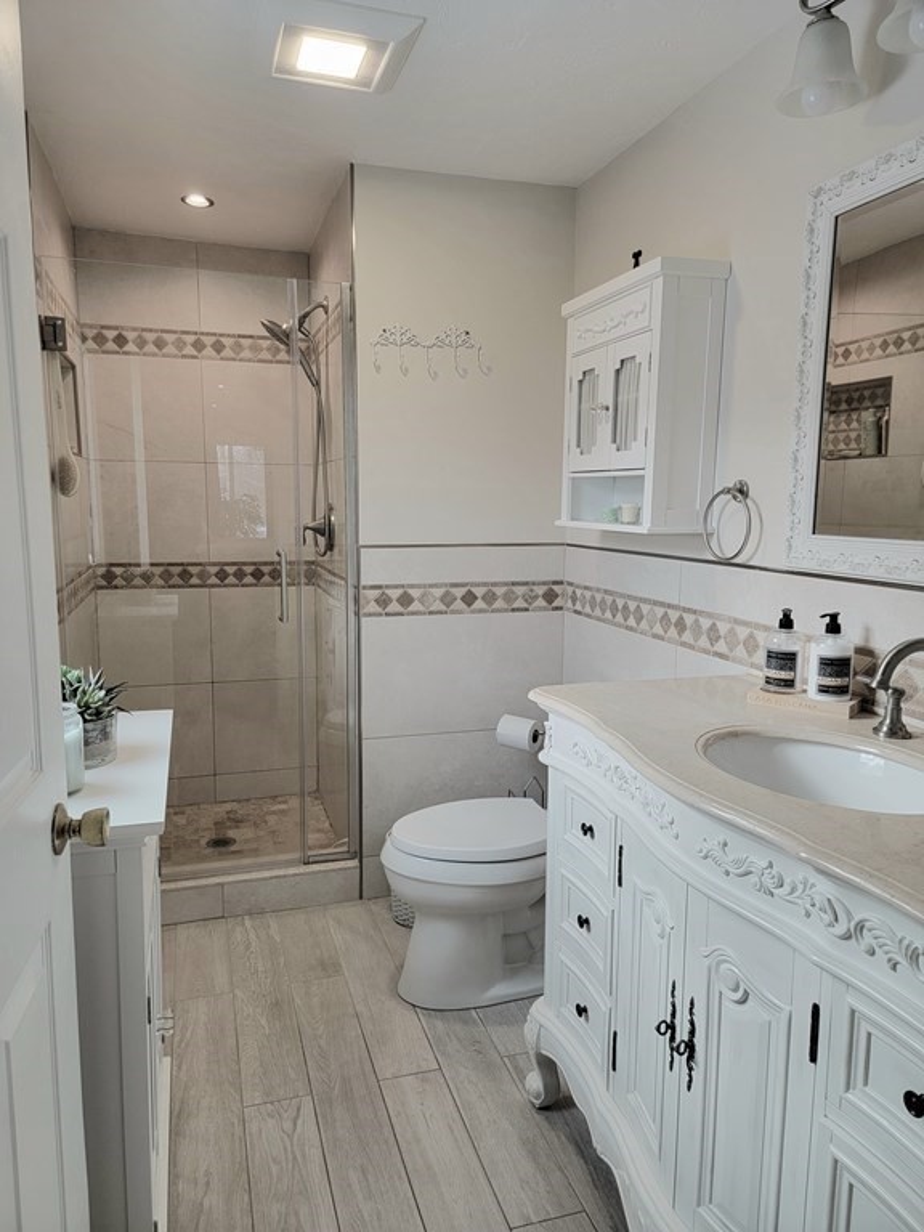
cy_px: 616
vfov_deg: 71.6
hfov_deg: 56.8
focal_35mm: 24
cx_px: 462
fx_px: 854
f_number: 1.8
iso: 80
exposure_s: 1/120
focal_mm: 6.7
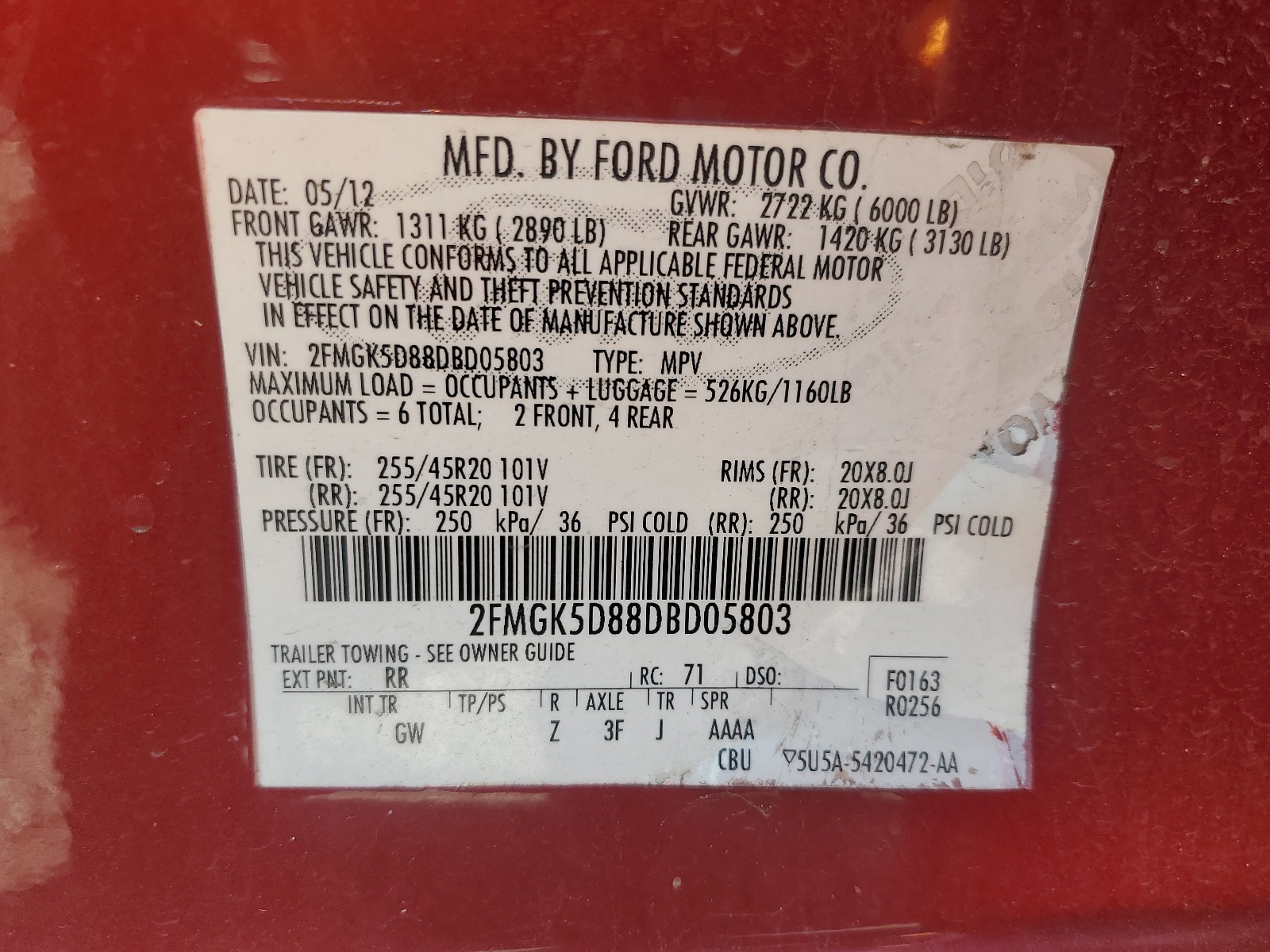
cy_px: 476
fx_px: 954
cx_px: 635
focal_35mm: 26
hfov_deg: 67.3
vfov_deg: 53.1
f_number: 1.5
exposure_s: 1/227
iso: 50
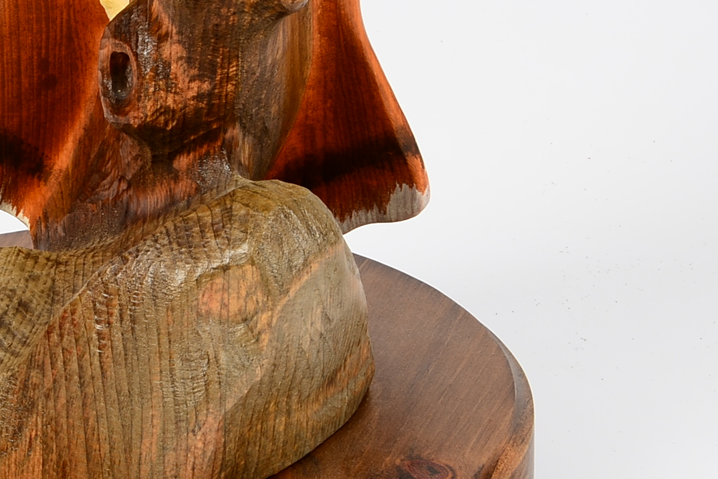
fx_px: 4248
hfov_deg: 9.6
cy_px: 223
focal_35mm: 213
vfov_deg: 6.4
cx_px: 106
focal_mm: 62
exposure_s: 1/160
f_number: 16
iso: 100
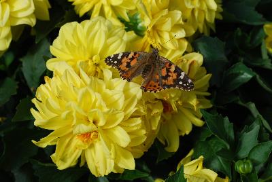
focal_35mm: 82
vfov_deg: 16.6
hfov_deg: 24.6
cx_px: 136
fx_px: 624
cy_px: 91
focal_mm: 55
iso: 100
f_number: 8
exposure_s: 1/200
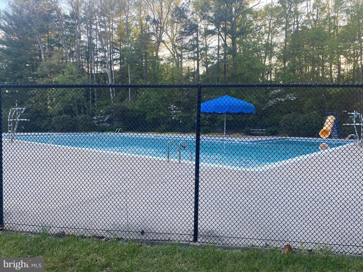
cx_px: 182
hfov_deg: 67.3
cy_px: 136
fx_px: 273
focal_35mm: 26
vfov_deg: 53.1
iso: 50
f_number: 1.8
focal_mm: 4.25
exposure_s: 1/121
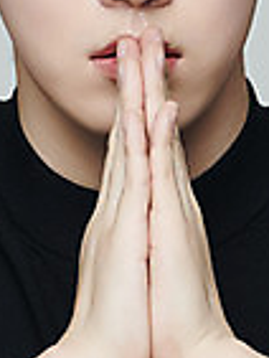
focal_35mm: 545
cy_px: -81
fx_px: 5638
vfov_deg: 3.6
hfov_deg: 2.7
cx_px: 118
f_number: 7.1
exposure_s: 1/125
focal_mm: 200
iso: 64
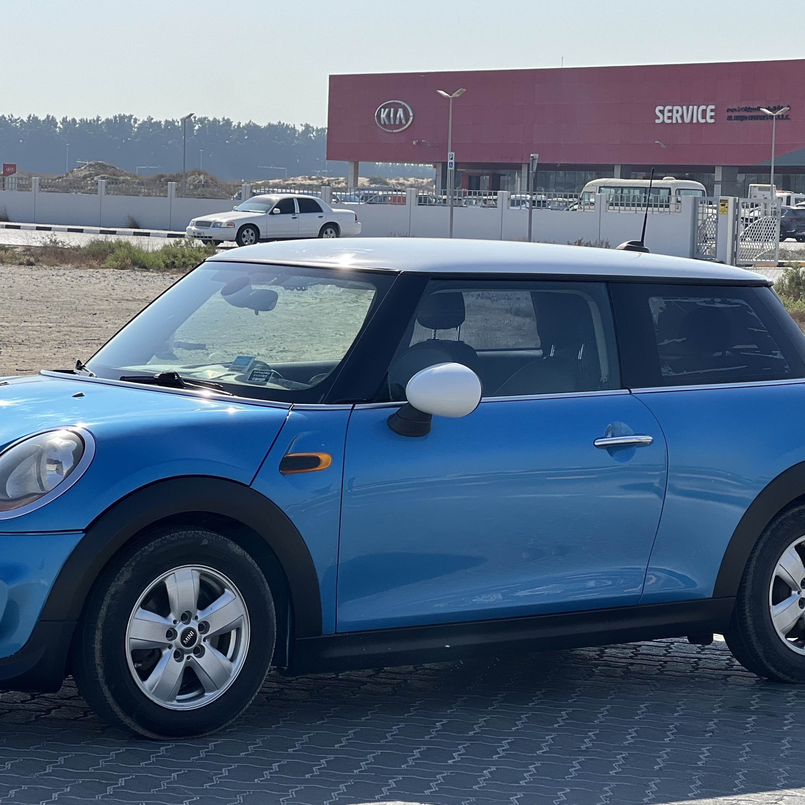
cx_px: 394
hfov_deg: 16.3
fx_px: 2815
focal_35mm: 107
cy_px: 463
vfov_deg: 16.3
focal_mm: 9
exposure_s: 1/637
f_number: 2.8
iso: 32
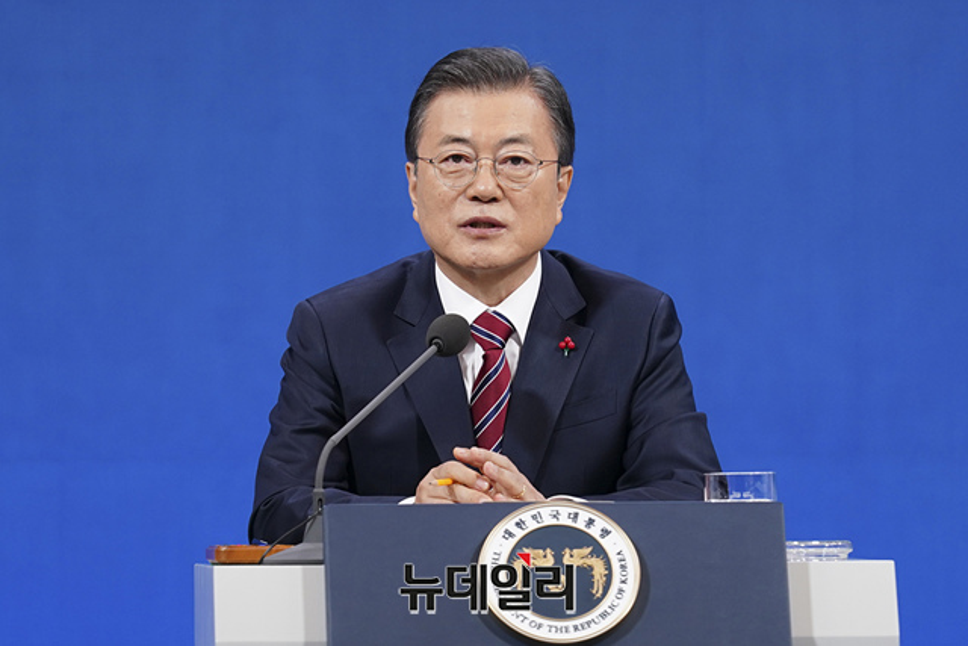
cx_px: 484
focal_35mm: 200
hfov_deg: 10.3
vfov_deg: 6.9
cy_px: 323
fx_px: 5379
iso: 500
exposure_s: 1/250
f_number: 3.2
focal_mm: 200
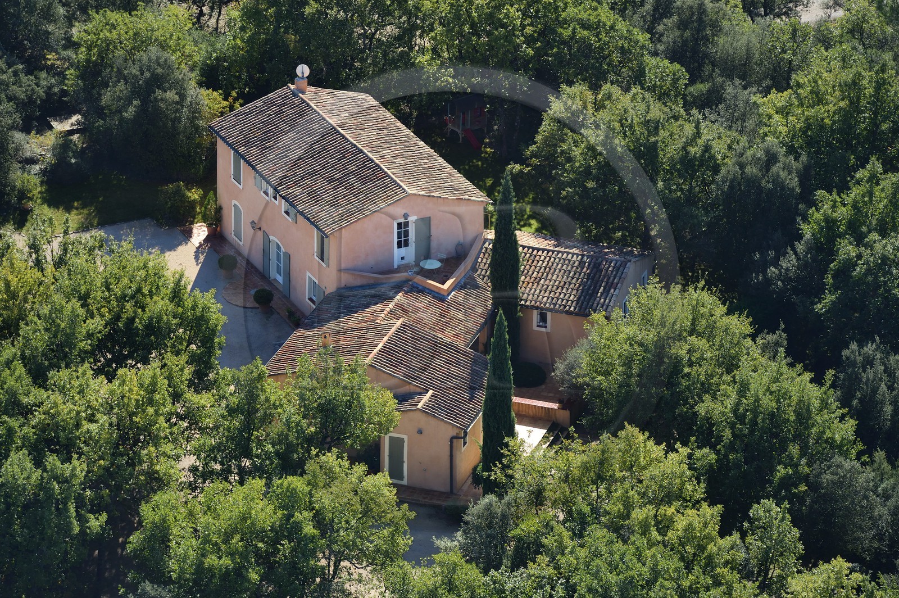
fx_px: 4990
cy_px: 299
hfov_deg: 10.3
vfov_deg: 6.9
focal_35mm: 200
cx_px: 450
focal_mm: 200
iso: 800
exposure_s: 1/1000
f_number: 6.3
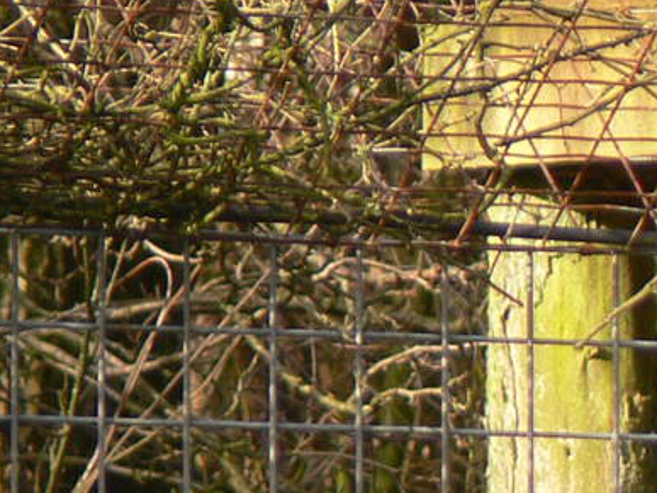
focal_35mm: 1735
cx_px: 1255
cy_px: 809
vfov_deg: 0.9
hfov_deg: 1.1
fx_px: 32920
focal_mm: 88.8
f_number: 3.7
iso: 100
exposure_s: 1/400
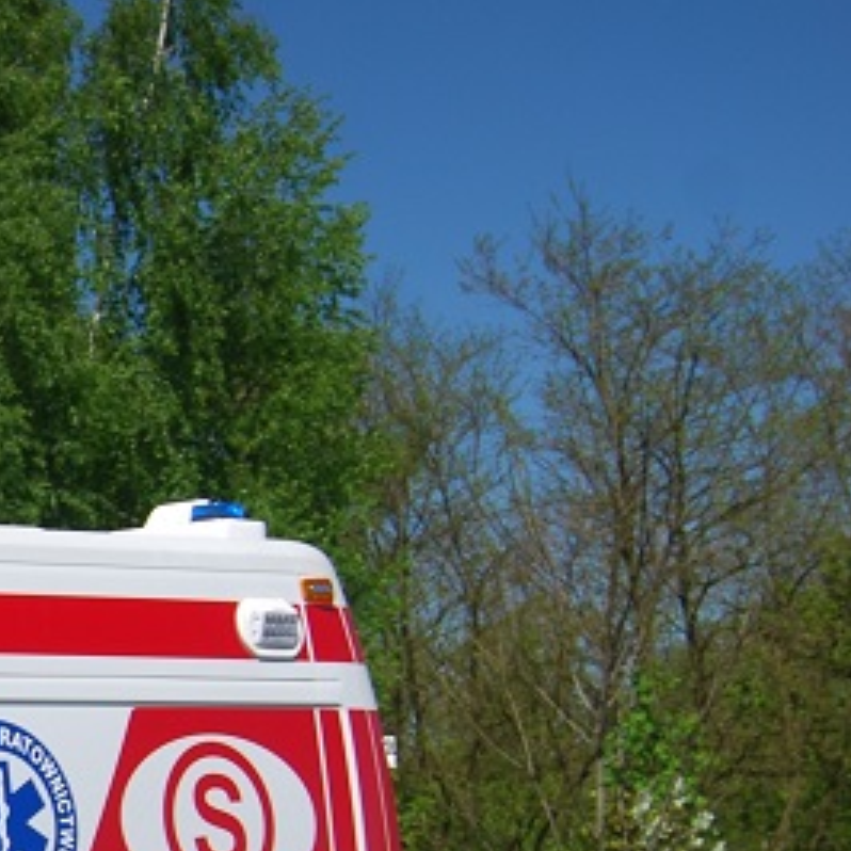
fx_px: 4133
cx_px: -717
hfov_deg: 10.9
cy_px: 939
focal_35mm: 149
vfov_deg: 11.6
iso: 100
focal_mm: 31
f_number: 6.3
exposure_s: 1/160
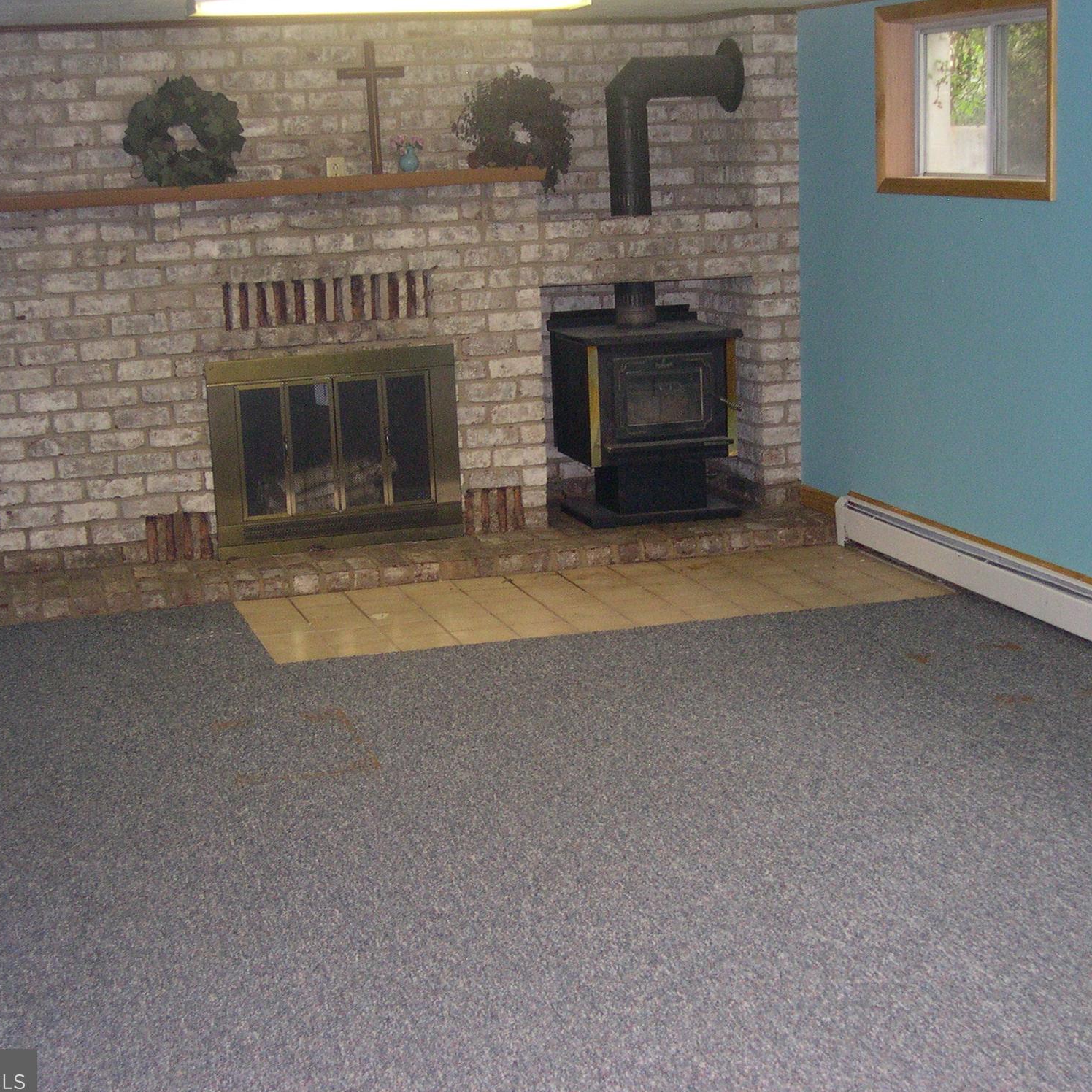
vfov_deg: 23.1
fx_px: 2677
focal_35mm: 75
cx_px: 602
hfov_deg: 23.0
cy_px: 548
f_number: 3.5
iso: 400
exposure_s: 1/60
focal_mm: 13.2
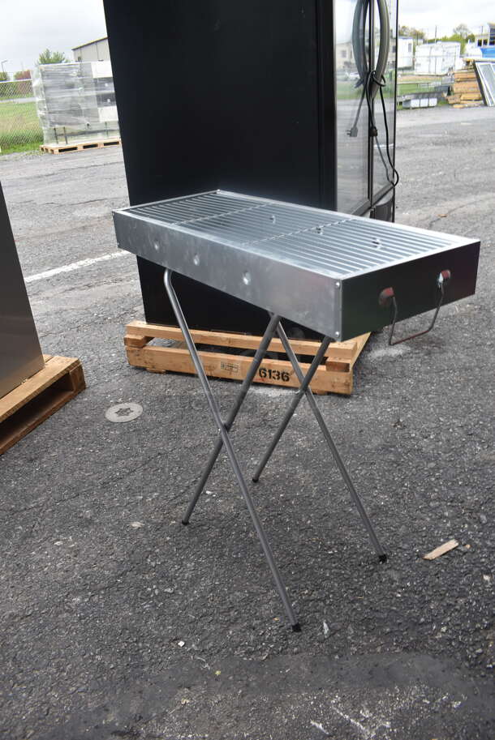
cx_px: 248
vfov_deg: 67.3
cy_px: 370
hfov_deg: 48.0
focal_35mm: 27
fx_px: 556
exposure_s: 1/200
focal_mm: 18
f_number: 6.3
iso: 200
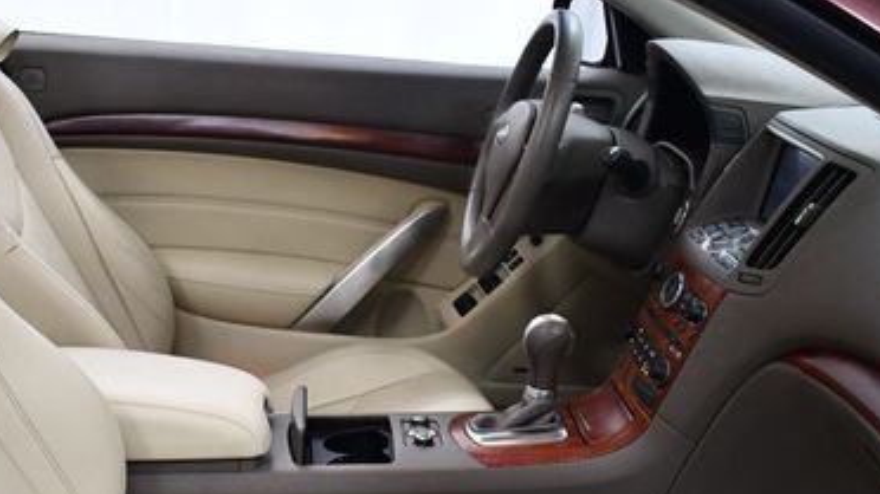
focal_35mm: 65
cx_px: 308
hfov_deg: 32.1
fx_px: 1516
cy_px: 428
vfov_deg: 18.3
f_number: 3.5
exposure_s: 1/125
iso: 1000
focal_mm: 18
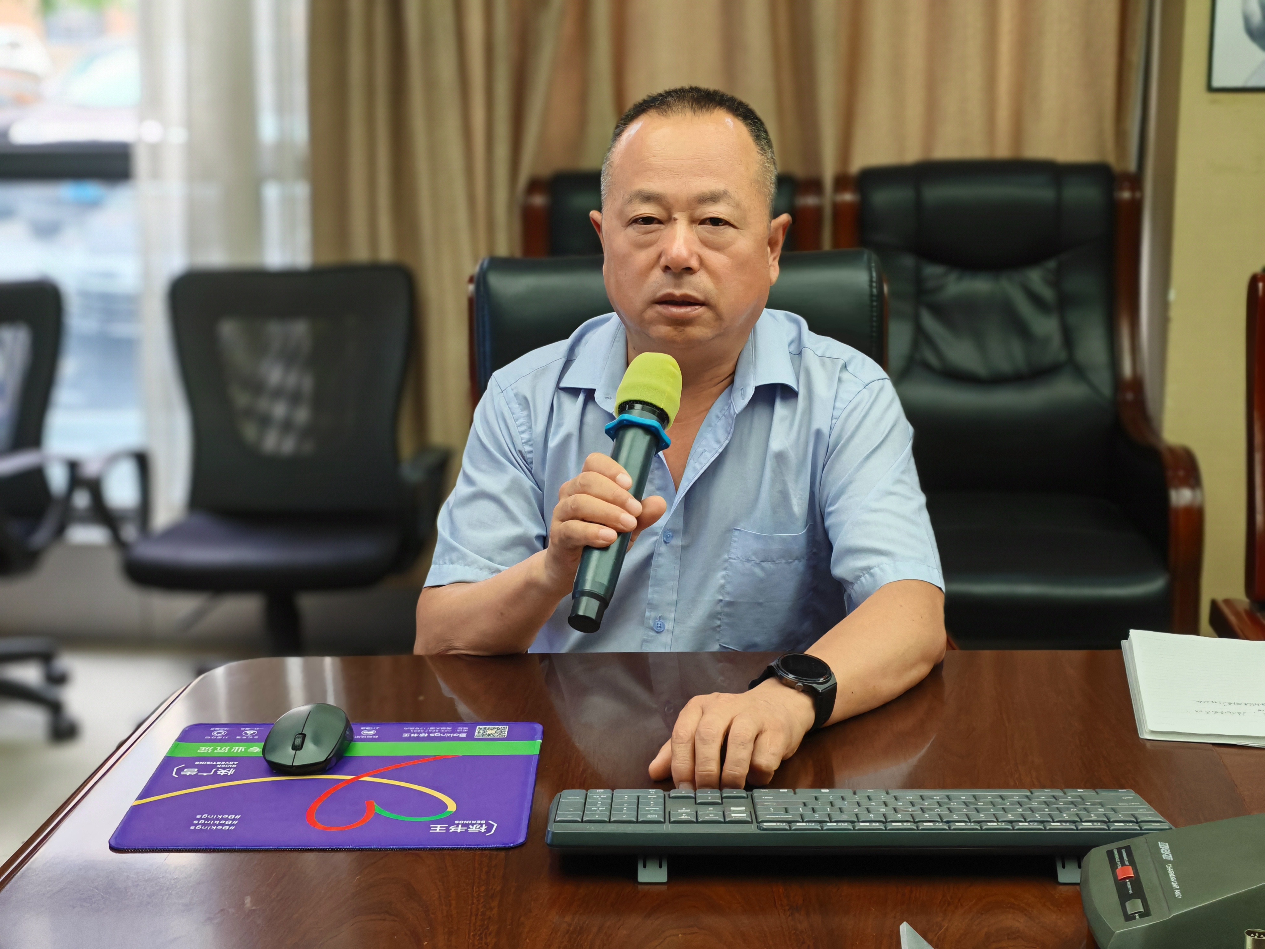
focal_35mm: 54
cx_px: 632
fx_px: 1973
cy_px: 474
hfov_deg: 35.5
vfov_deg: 27.0
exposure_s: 1/100
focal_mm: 5.52
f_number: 2.4
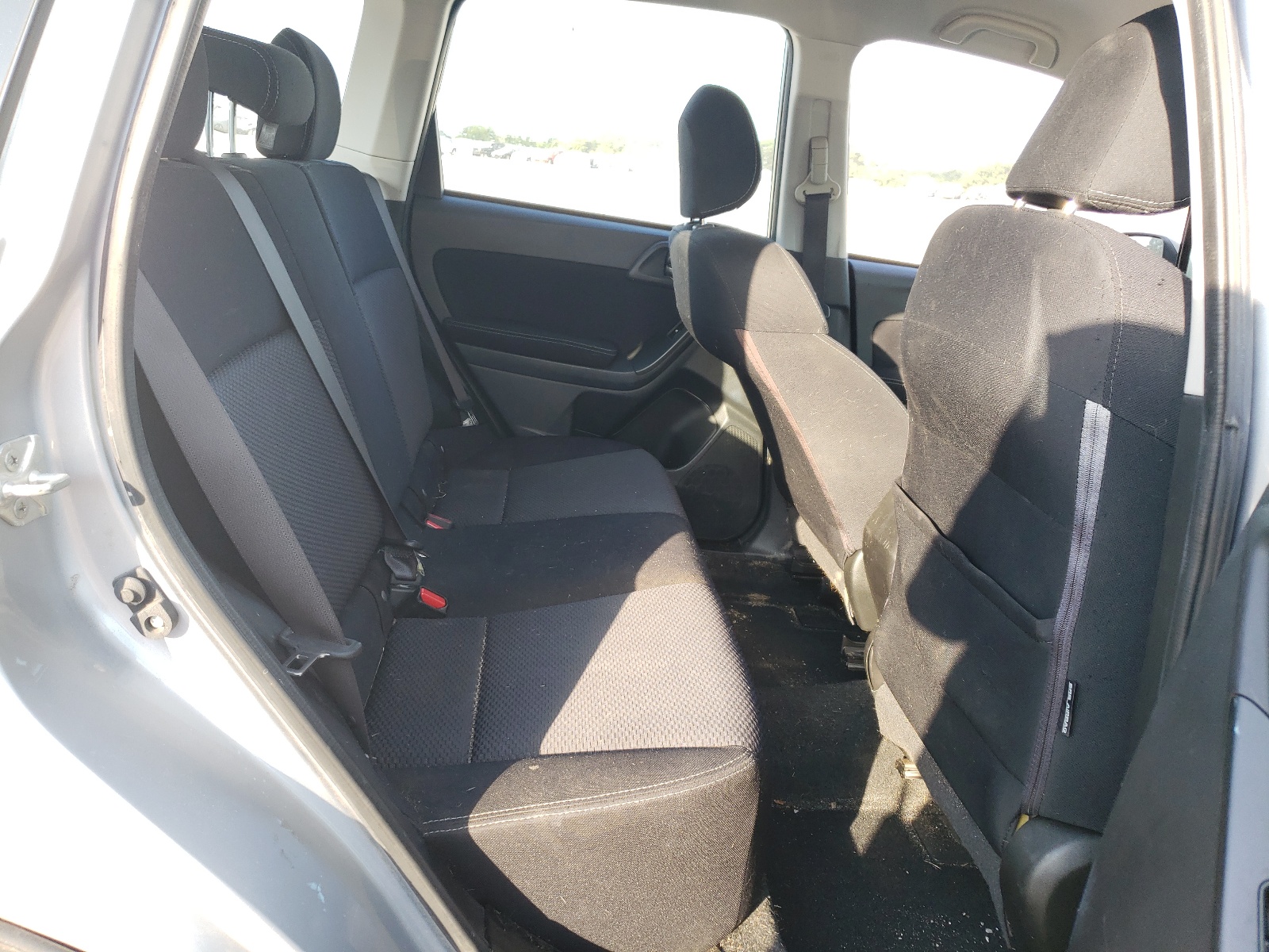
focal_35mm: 26
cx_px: 634
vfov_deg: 53.1
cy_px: 476
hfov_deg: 67.3
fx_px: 953
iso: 50
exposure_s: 1/192
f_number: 1.5
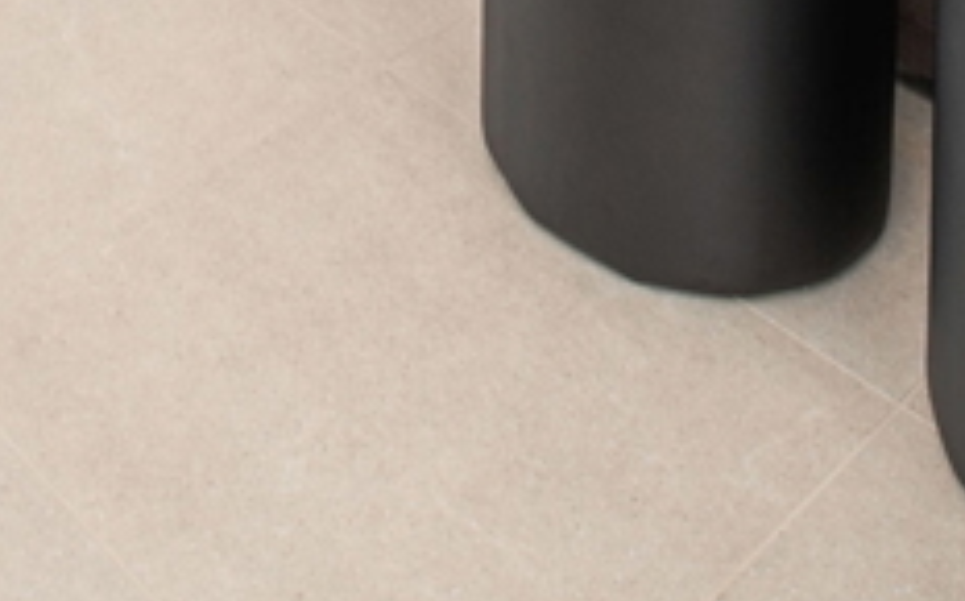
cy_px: -945
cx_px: 178
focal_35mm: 63
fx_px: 1655
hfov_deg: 31.6
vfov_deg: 13.3
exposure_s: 1/20
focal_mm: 12
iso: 200
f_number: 8
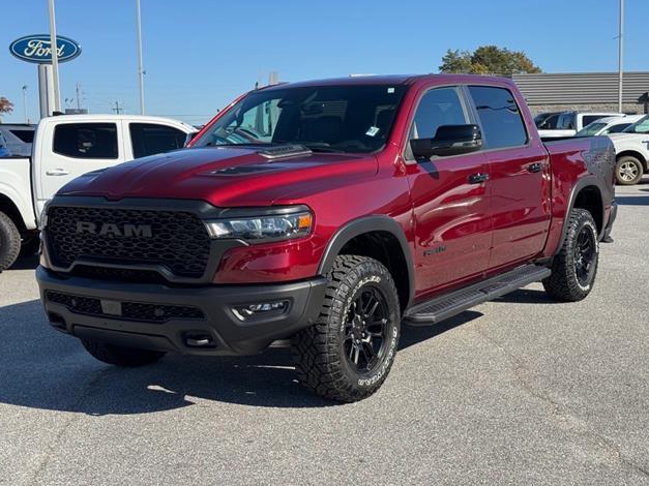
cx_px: 323
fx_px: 919
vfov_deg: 29.7
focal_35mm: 49
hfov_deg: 38.9
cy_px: 239
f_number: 1.78
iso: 64
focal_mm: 6.76
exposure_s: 1/2611
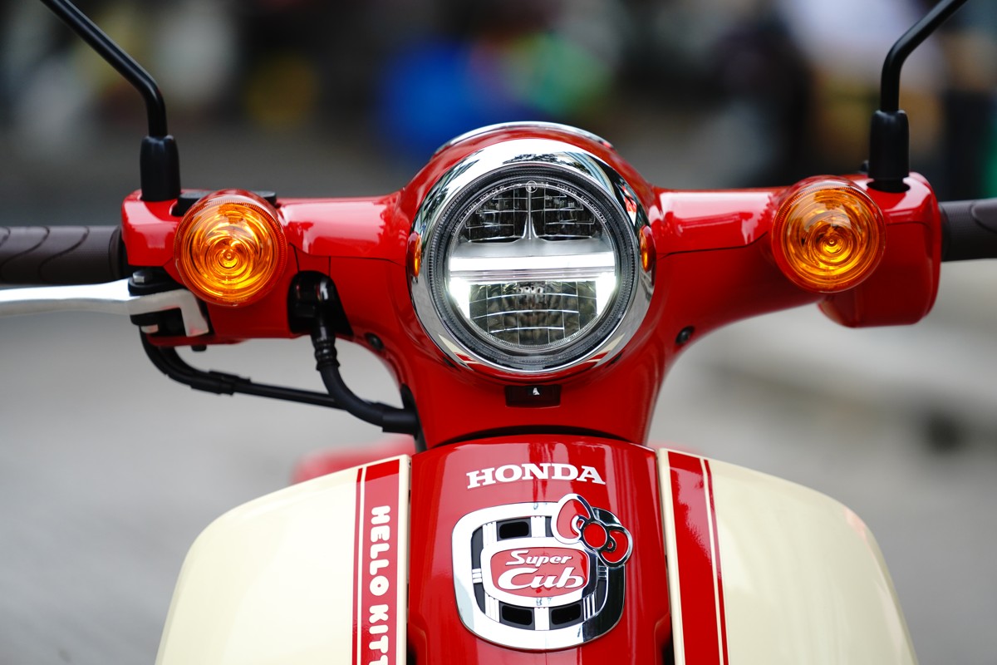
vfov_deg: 6.9
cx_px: 498
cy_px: 332
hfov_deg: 10.3
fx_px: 5538
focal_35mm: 200
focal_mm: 200
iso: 800
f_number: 4
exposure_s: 1/320
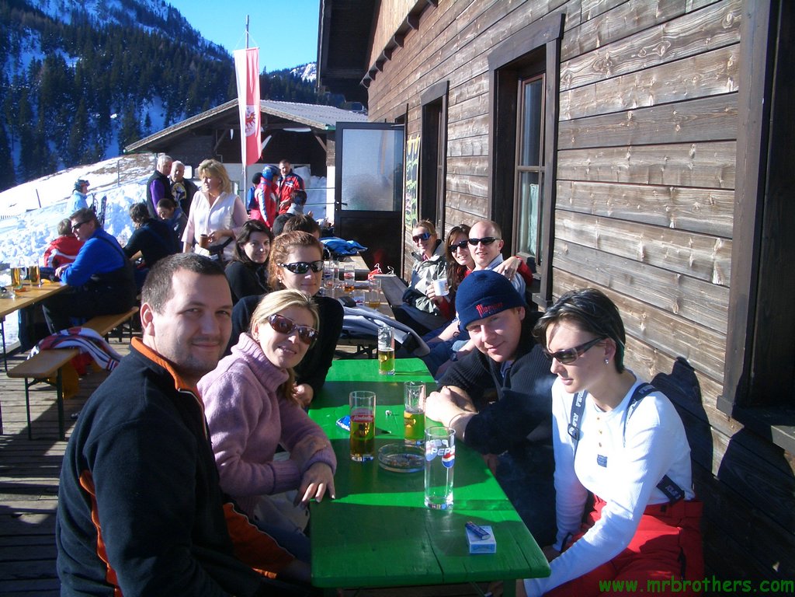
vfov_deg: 40.7
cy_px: 298
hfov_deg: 52.6
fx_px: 804
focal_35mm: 35
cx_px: 398
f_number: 4.3
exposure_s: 1/320
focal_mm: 5.8
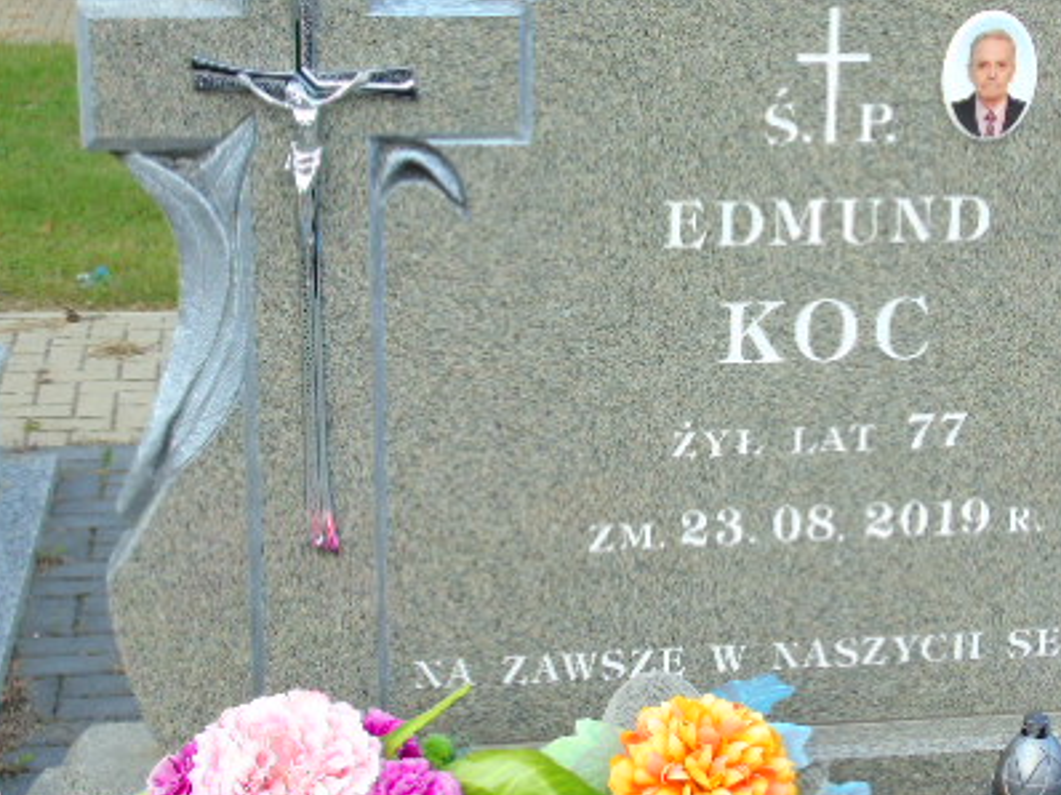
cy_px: 381
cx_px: 685
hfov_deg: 26.2
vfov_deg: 19.9
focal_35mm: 74
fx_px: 2267
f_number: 4.1
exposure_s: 1/100
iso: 80
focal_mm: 8.2
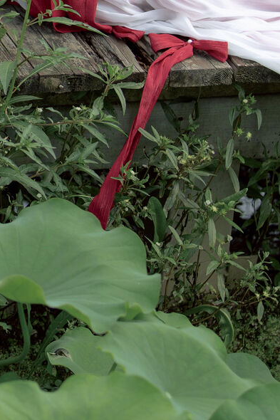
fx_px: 2673
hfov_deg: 6.0
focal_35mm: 229
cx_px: -88
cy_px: 43
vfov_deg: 9.0
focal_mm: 75
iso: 100
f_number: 2.8
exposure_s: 1/640
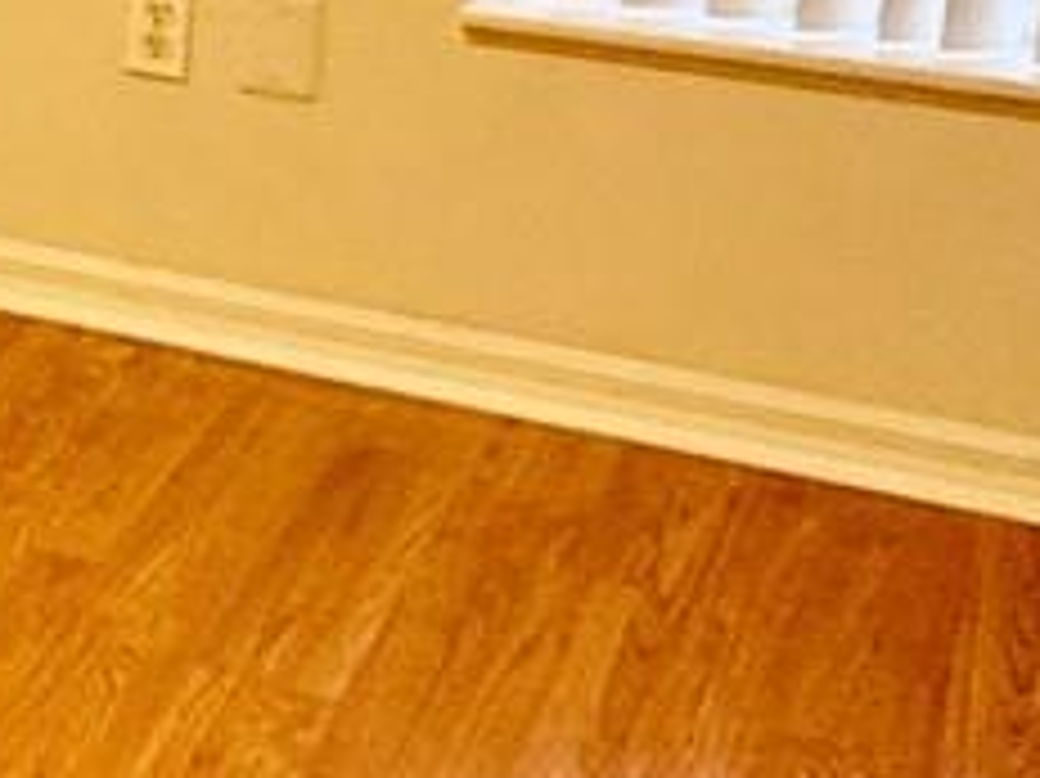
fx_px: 2913
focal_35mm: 97
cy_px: -193
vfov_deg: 14.7
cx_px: -711
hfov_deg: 17.3
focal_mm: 2.22
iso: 250
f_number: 2.2
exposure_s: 1/60
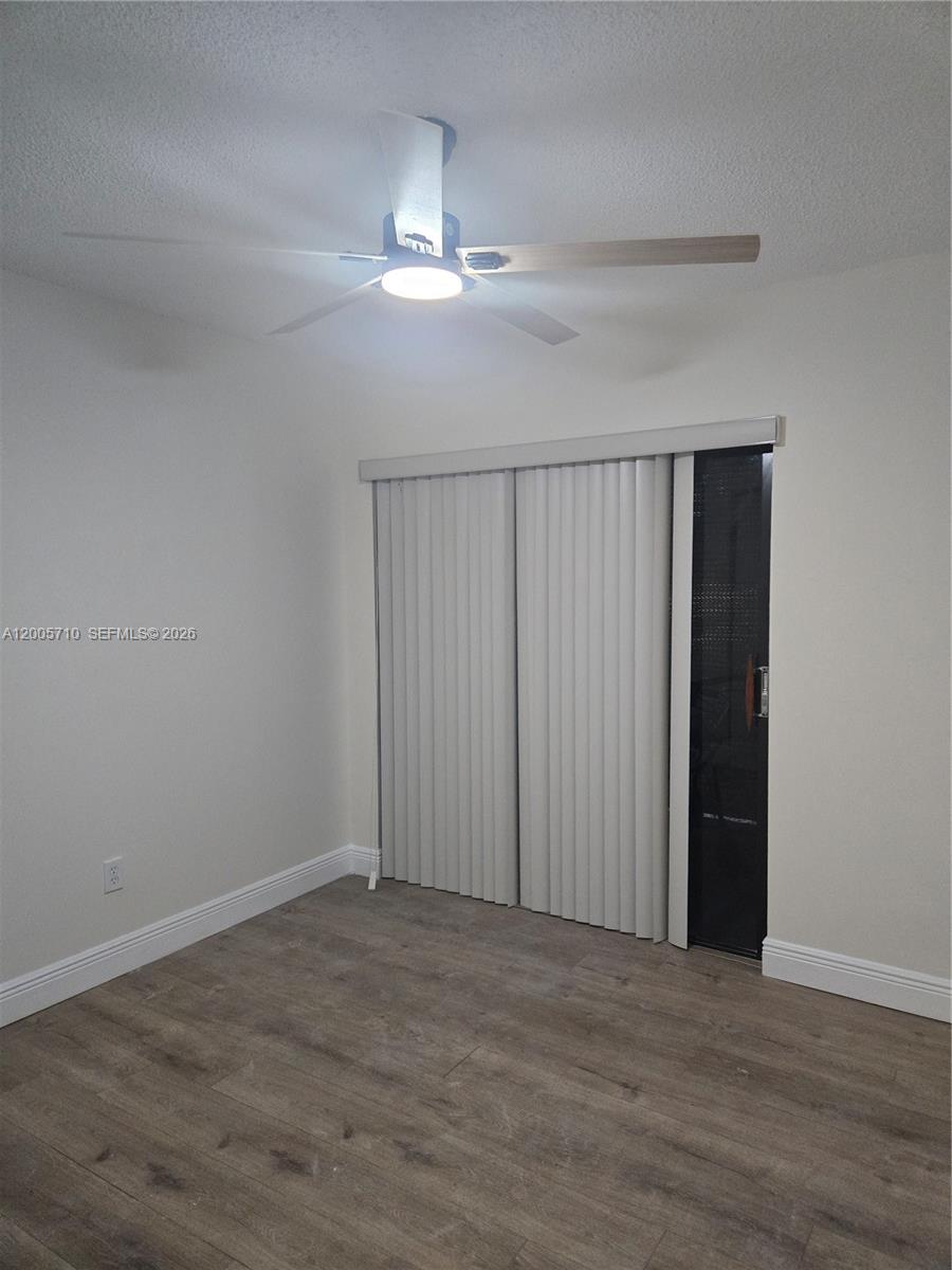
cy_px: 635
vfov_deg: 73.9
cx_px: 476
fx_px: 843
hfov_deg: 58.9
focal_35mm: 23
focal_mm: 5.4
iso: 800
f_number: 1.8
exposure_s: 1/120
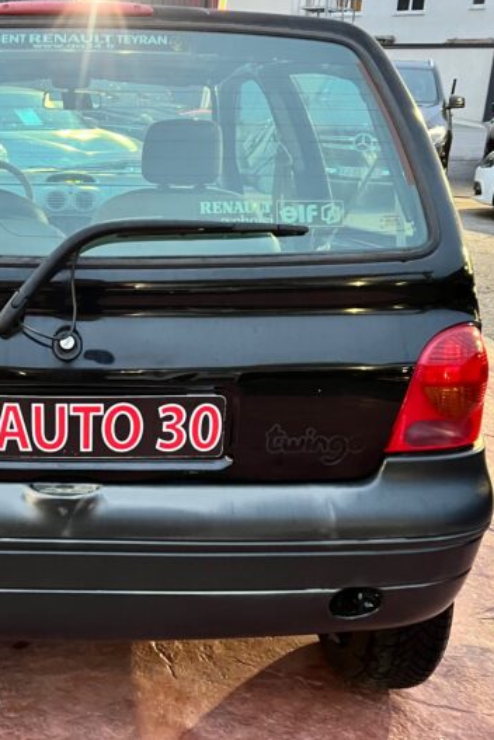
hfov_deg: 31.3
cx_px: 63
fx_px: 844
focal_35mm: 41
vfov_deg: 47.4
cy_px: 370
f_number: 1.5
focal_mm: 5.7
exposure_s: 1/33
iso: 400
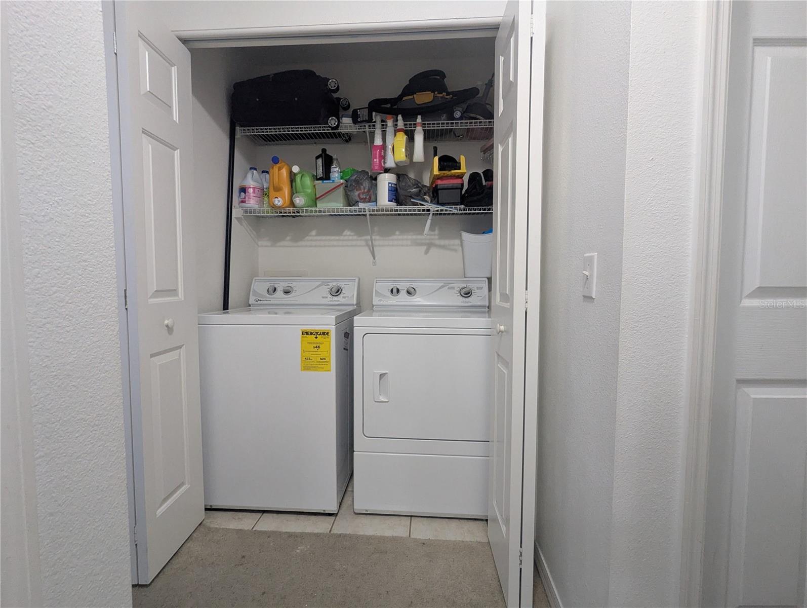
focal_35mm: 16
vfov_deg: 78.2
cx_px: 404
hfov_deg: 94.4
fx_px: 374
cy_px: 304
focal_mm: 2.35
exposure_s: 1/60
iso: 440
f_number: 2.2
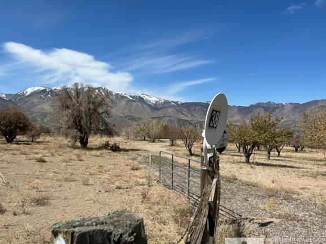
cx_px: 153
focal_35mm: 29
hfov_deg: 61.6
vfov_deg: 48.1
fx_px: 273
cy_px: 132
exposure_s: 1/6993
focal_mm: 5.7
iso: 50
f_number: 1.5
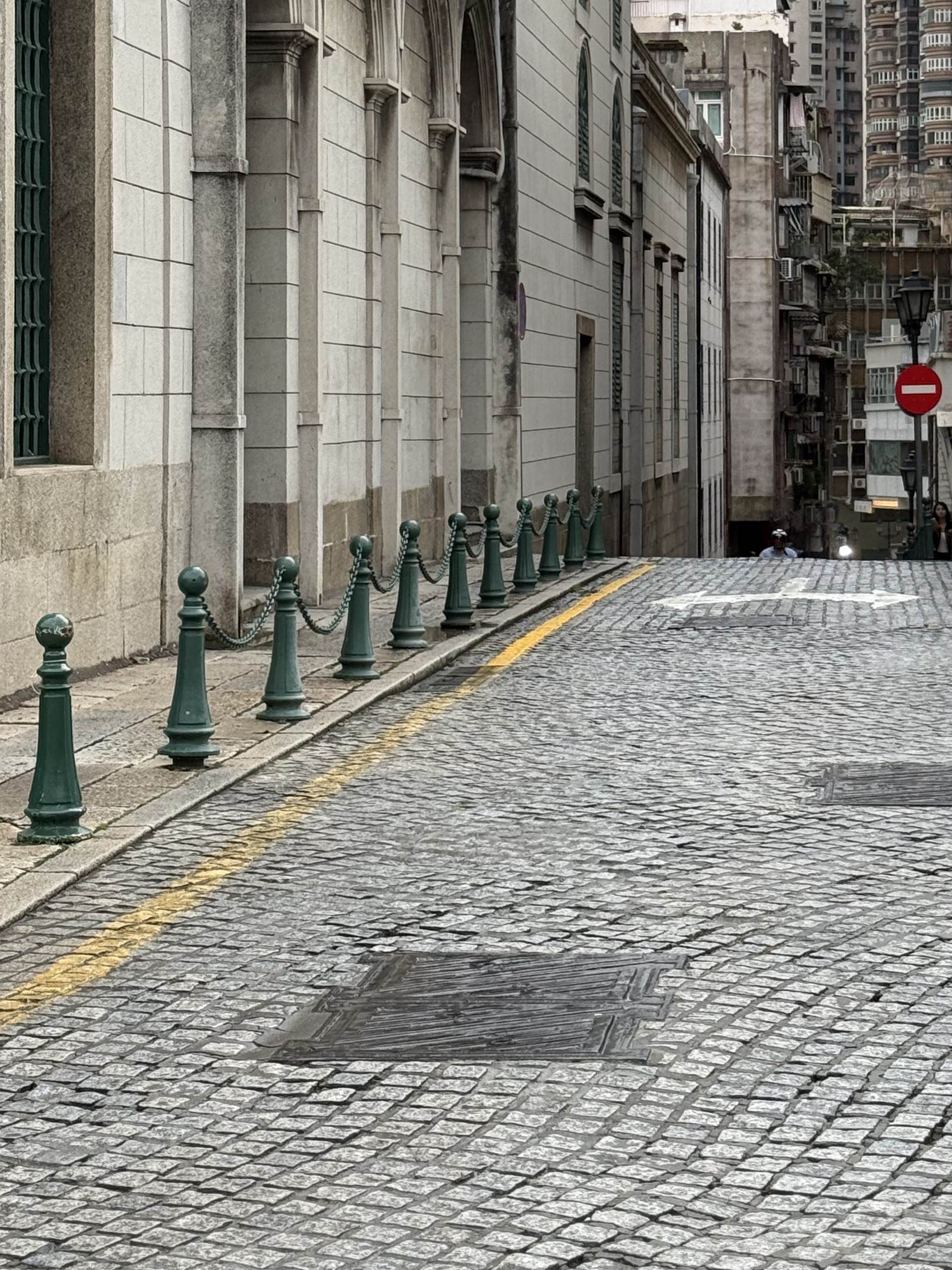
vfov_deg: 22.2
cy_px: 436
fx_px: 3227
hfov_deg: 16.7
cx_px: 671
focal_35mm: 88
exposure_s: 1/339
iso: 100
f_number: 1.78
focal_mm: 6.76
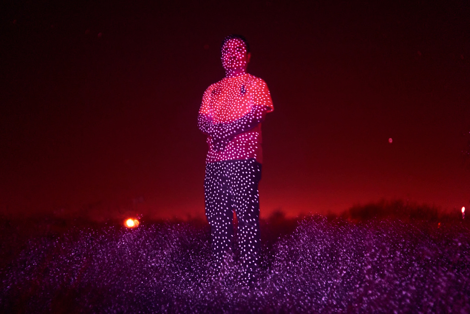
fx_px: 457
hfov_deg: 54.4
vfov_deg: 37.9
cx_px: 235
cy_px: 157
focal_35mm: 35
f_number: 1.6
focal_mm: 35
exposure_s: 1/15
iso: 4000
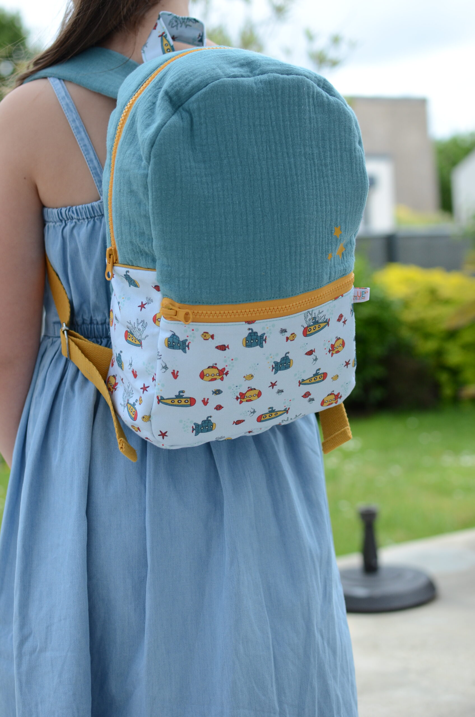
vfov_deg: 37.9
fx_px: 1044
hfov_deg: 25.6
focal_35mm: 52
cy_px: 358
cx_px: 238
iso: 320
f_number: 2.8
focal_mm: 35
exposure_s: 1/2000
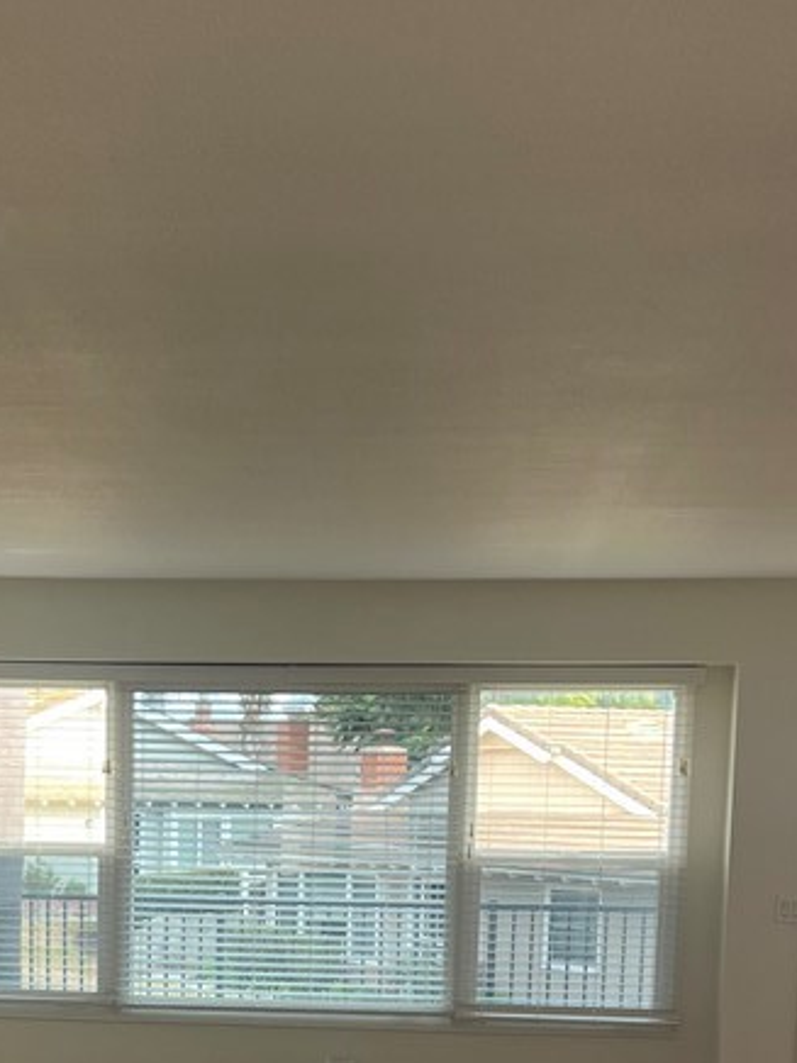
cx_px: 219
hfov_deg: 23.8
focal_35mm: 61
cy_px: 1031
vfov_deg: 29.8
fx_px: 1873
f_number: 1.5
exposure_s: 1/125
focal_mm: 5.7
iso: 100
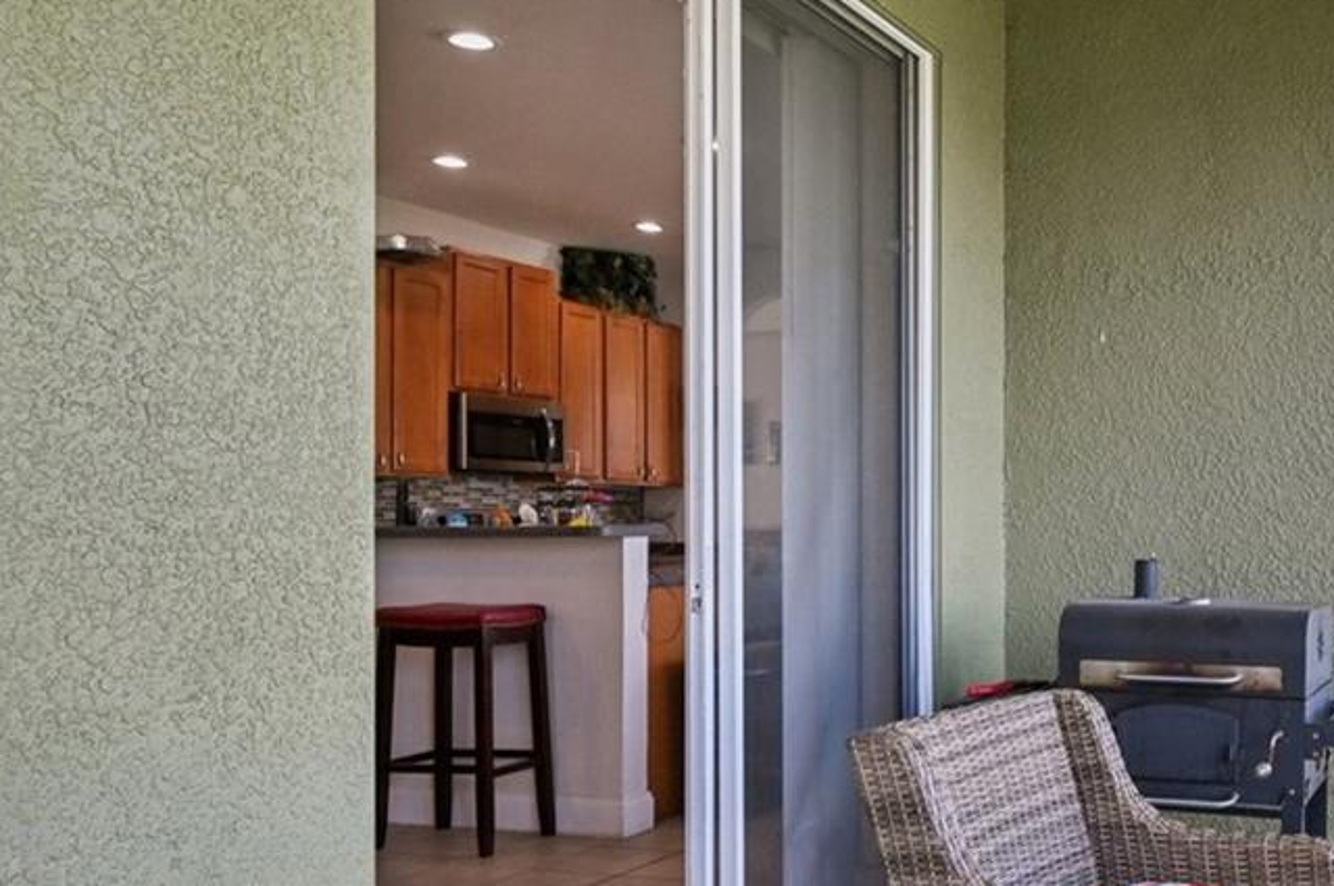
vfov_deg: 37.7
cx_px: 1213
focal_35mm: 35
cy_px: 510
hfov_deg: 48.5
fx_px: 1295
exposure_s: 1/100
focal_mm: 14
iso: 400
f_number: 8
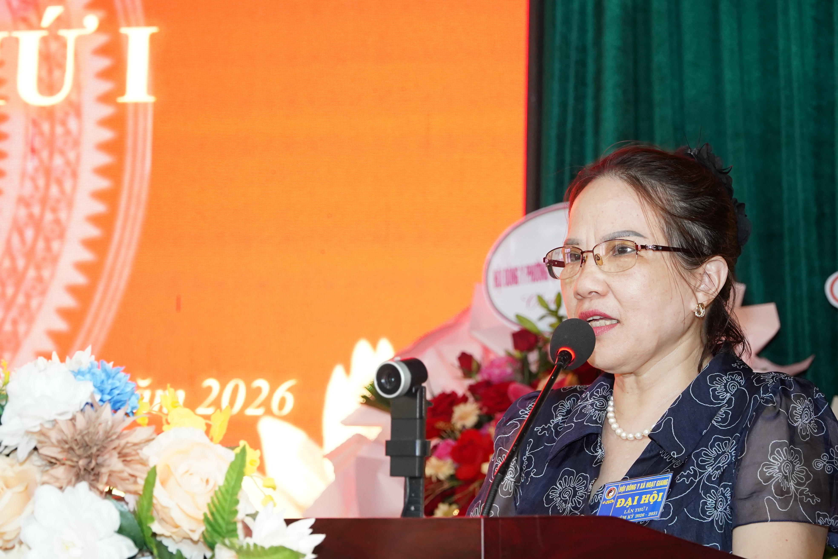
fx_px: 2397
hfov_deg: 19.8
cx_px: 419
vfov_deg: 13.3
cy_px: 280
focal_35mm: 103
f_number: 6.3
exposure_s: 1/80
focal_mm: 69
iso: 3200
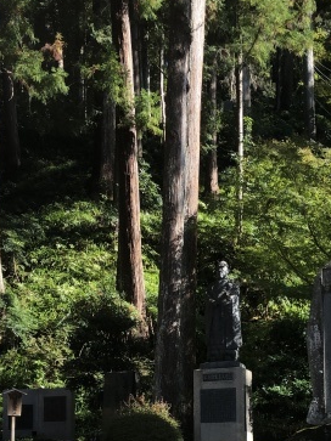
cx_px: 211
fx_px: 778
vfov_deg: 29.8
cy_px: 428
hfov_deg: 23.9
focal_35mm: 61
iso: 20
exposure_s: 1/539
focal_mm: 3.99
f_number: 1.8
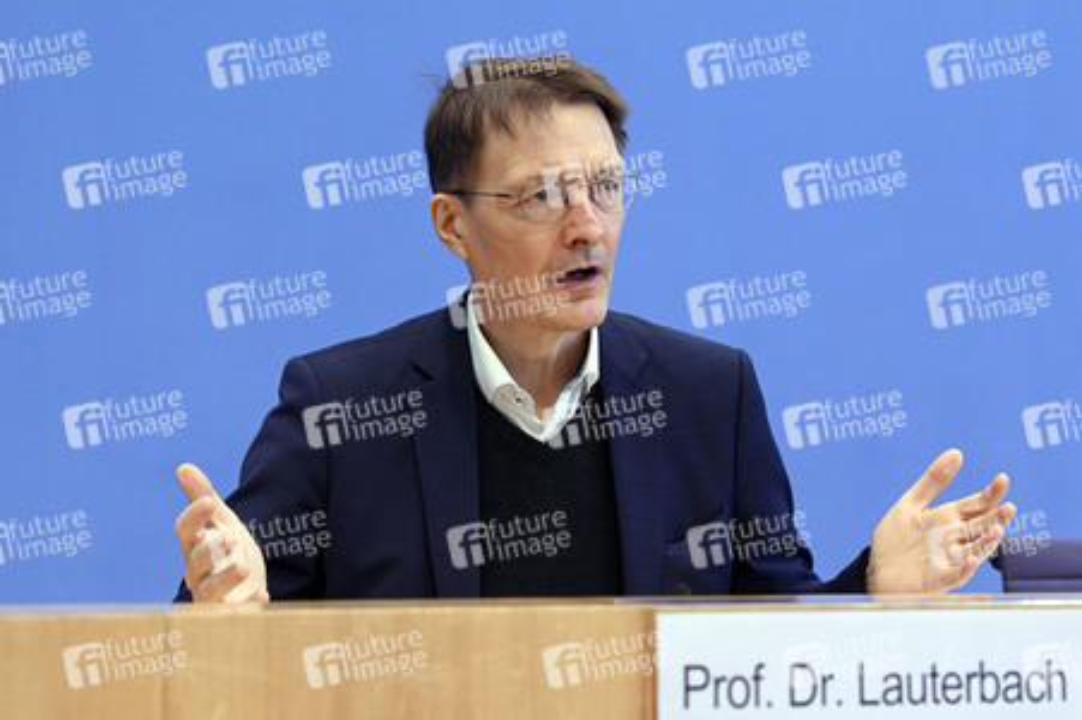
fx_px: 2463
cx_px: 541
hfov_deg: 24.8
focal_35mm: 82
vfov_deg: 16.6
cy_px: 360
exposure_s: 1/400
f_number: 5.6
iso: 3200
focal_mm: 82
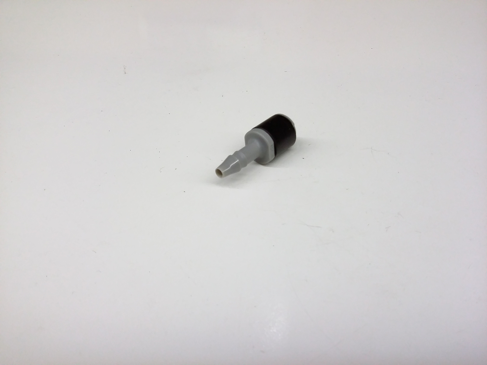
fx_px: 450
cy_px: 182
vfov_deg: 44.2
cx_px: 244
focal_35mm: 32
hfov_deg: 56.8
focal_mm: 3.4
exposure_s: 1/24
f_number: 2.4
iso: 200
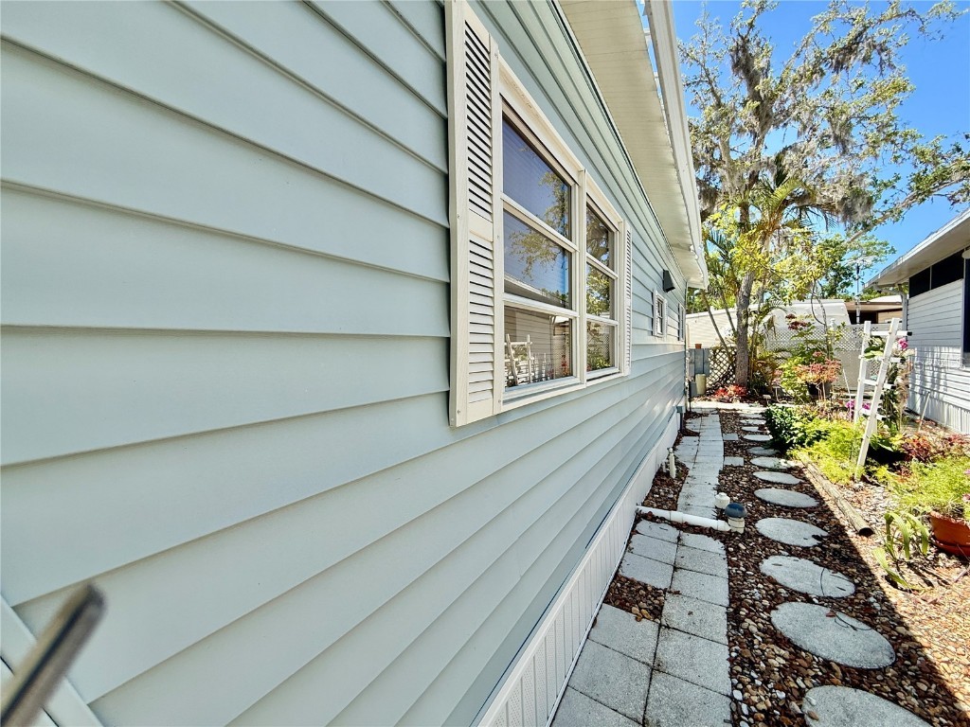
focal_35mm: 14
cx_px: 485
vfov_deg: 85.7
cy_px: 364
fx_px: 392
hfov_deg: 102.1
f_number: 2.2
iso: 50
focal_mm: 2.22
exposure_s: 1/789
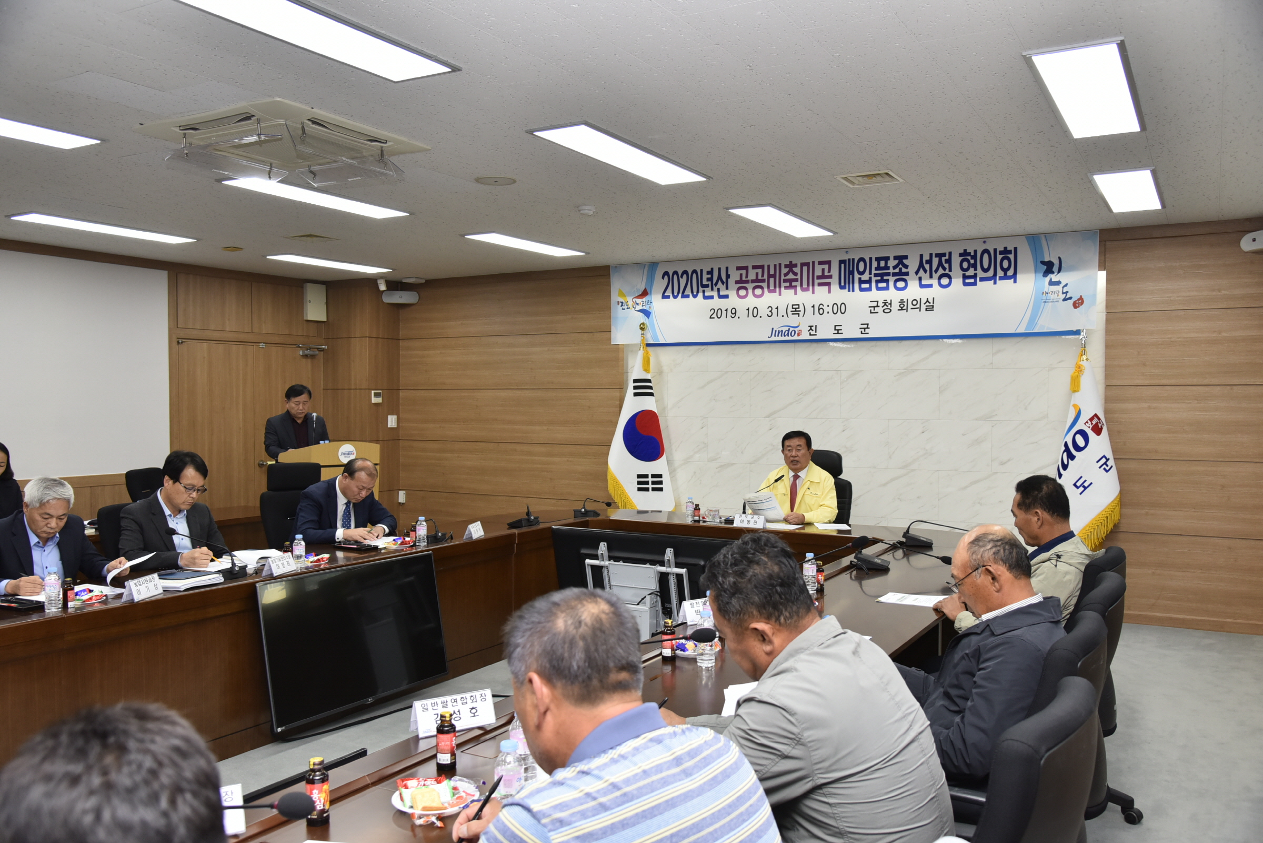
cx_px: 632
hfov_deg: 65.5
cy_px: 422
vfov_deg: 46.4
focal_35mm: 28
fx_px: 982
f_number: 5
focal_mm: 28
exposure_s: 1/125
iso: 800
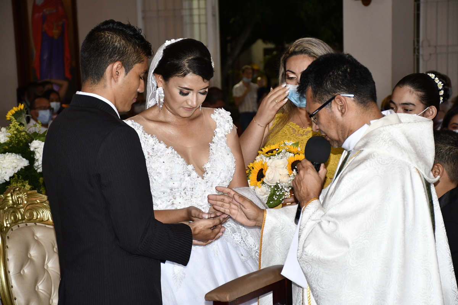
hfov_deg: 21.9
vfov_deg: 14.7
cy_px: 152
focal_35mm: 93
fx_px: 1183
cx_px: 229
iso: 1250
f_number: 5
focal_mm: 62
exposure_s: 1/60
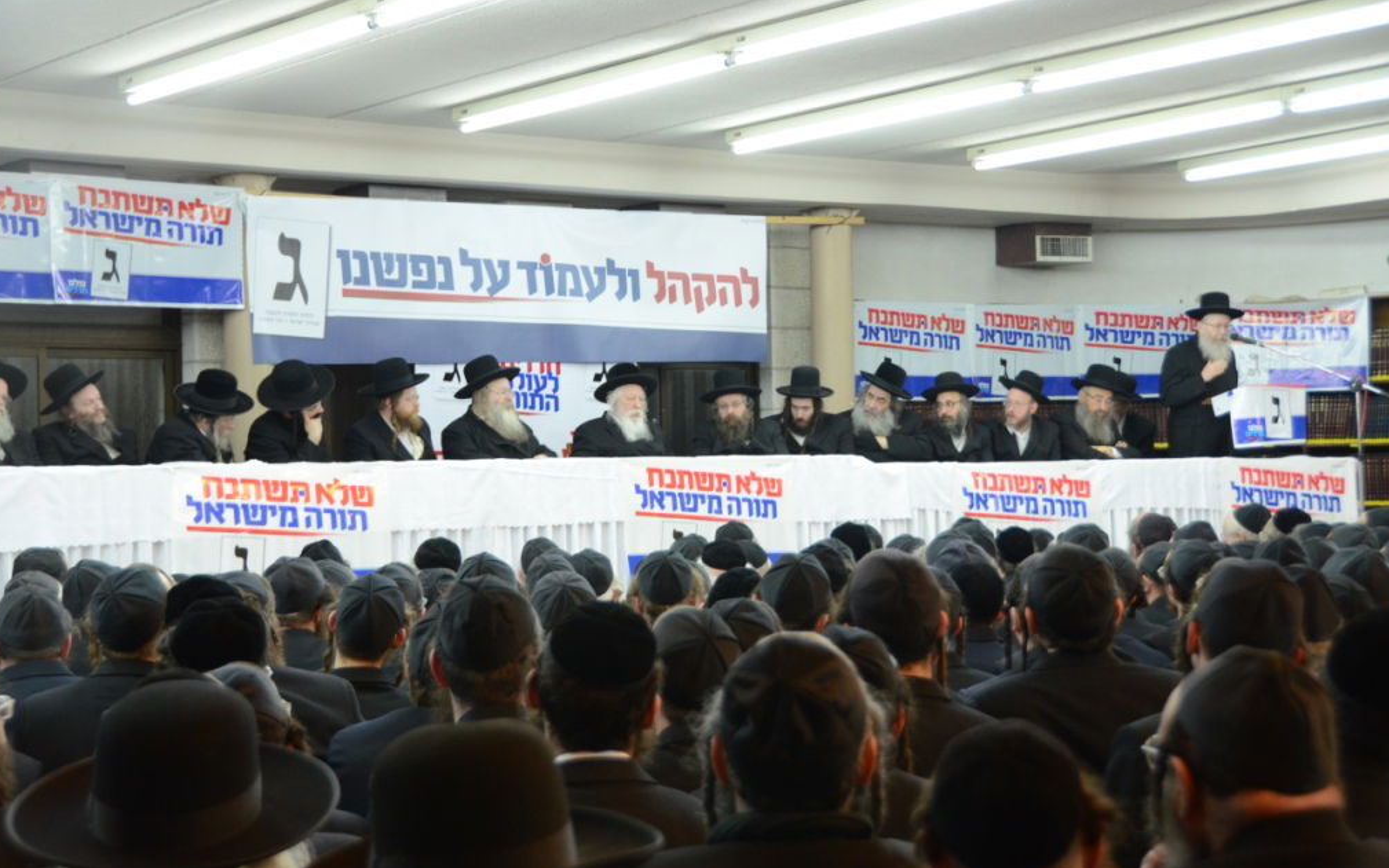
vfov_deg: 20.0
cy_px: 418
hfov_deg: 31.5
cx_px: 695
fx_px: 2461
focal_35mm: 65
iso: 1600
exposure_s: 1/60
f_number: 4.5
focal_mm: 42
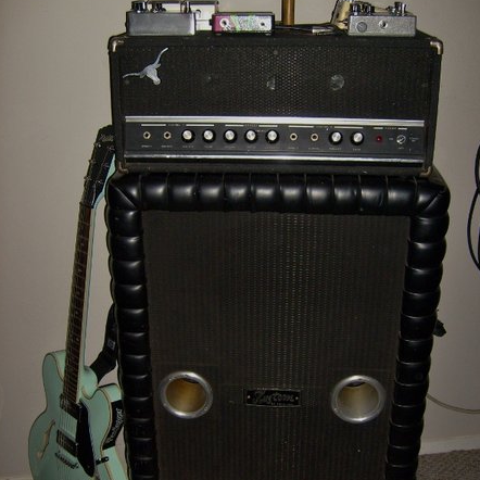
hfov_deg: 40.0
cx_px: 240
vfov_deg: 39.8
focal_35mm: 42
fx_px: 659
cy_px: 292
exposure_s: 1/500
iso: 100
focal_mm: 5.8
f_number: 2.8
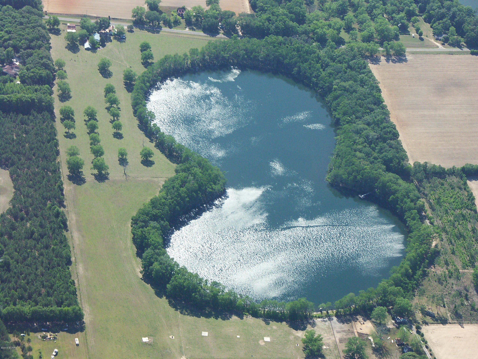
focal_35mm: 112
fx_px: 1547
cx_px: 239
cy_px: 180
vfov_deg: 13.2
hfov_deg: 17.6
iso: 100
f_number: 6.3
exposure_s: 1/400
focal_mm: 27.79
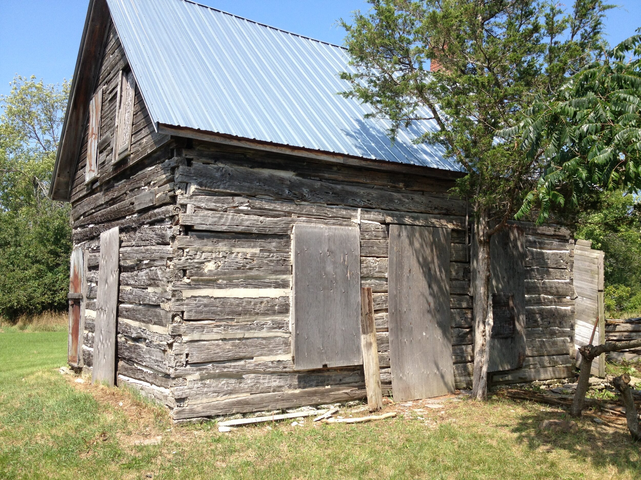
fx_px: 648
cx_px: 320
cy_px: 240
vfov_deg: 40.7
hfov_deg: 52.6
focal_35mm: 35
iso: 50
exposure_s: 1/951
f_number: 2.4
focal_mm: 4.28
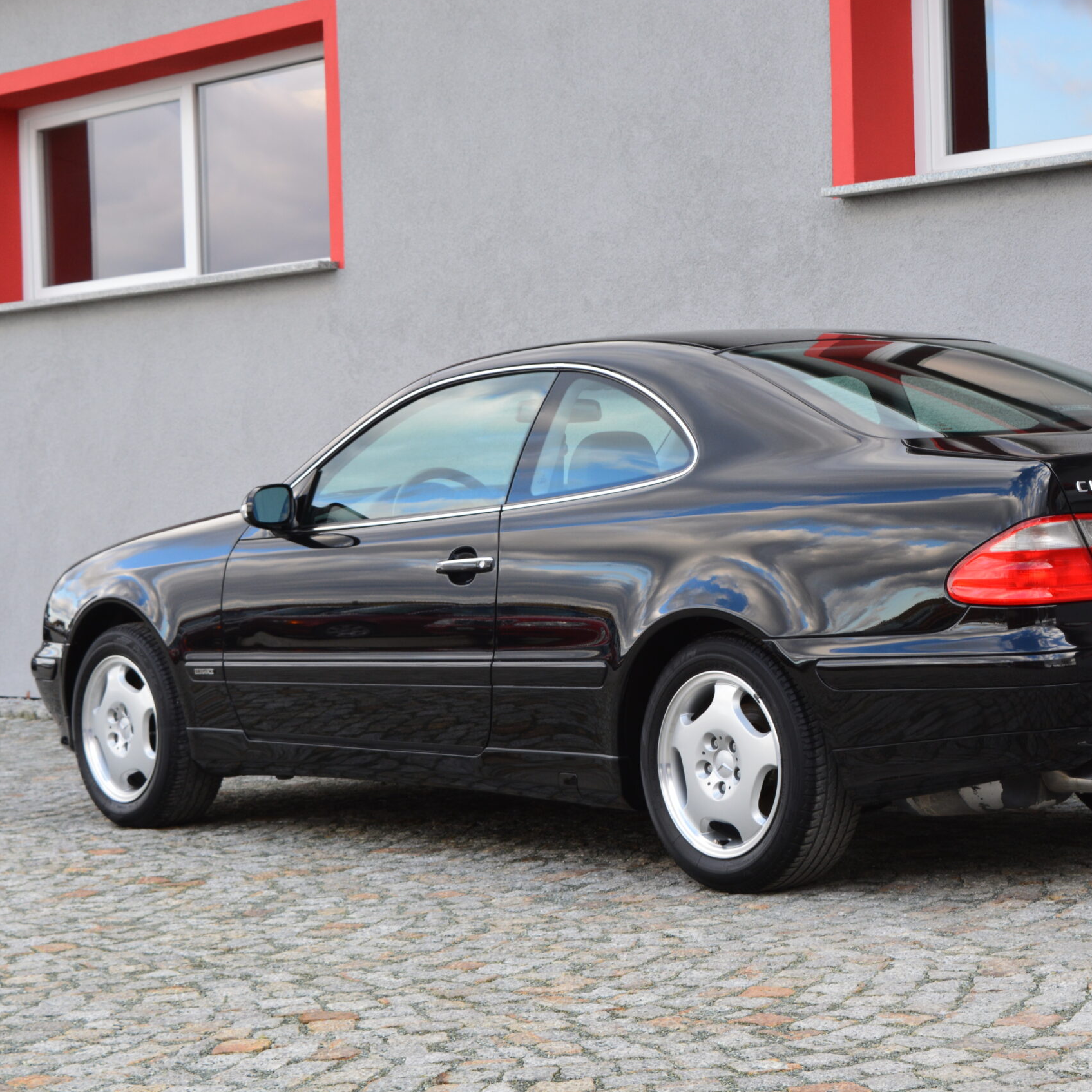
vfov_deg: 20.0
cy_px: 546
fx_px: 3092
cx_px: 731
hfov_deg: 20.0
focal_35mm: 87
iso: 400
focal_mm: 45
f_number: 10
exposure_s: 1/60
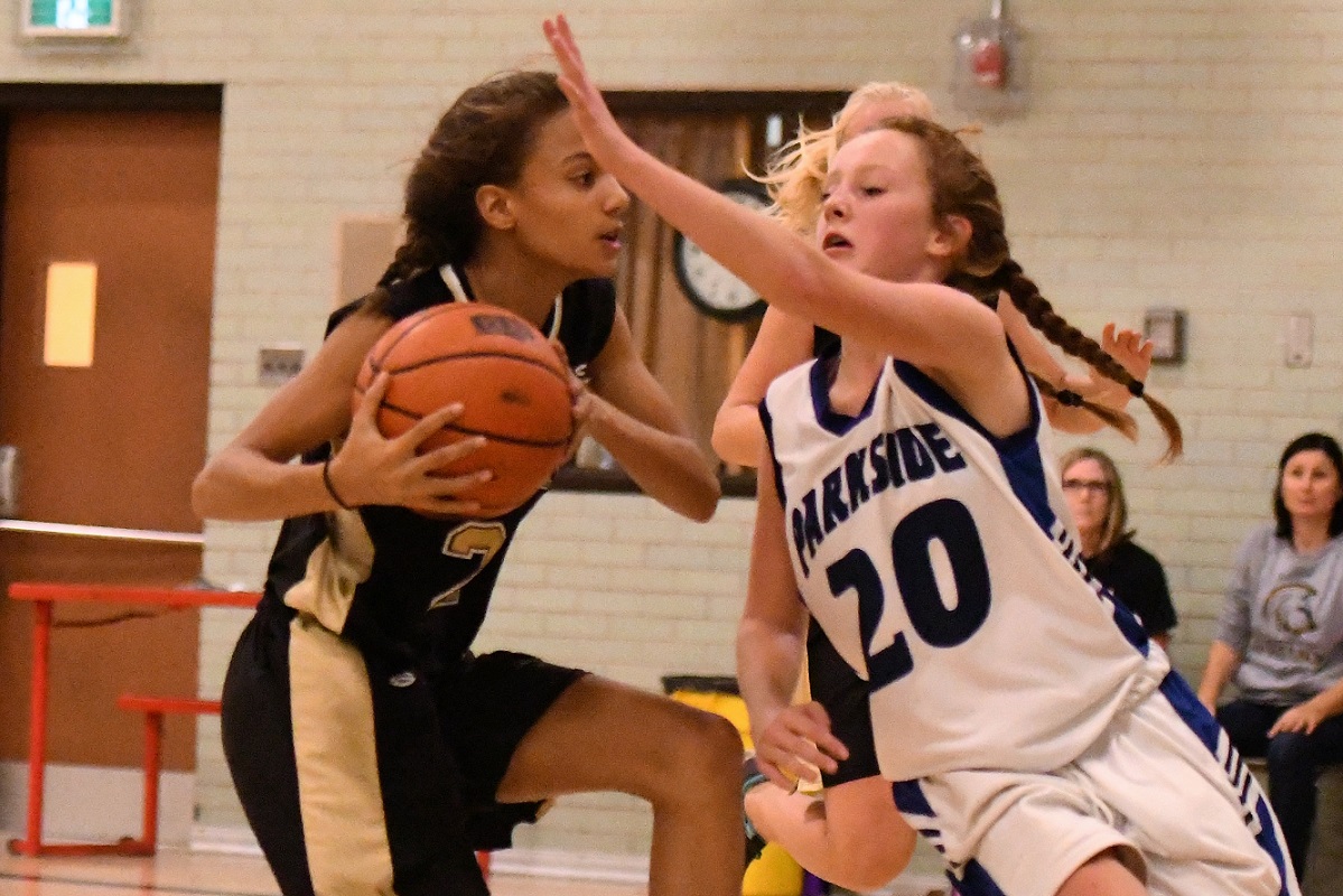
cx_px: 672
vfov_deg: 13.0
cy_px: 448
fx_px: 3918
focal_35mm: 105
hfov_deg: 19.5
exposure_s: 1/1000
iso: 16000
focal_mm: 70
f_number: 2.8
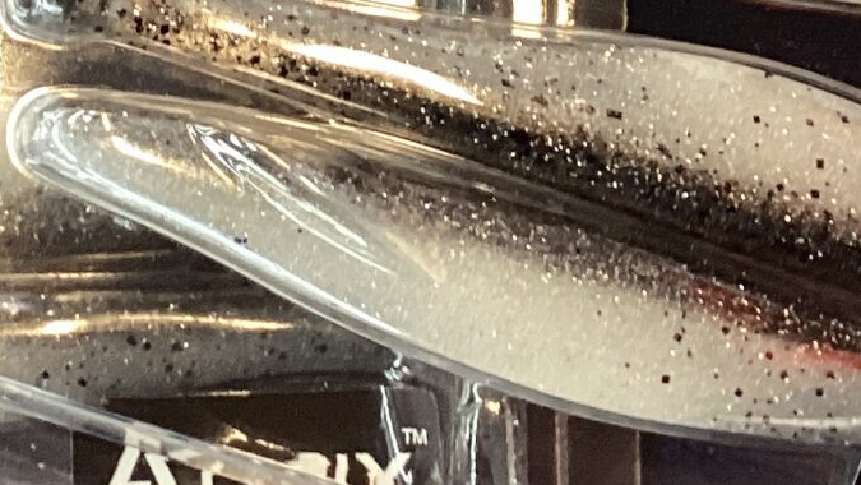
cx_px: 202
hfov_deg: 16.7
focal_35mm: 128
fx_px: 2923
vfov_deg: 9.3
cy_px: -105
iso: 160
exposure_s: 1/60
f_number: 2.4
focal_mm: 3.3
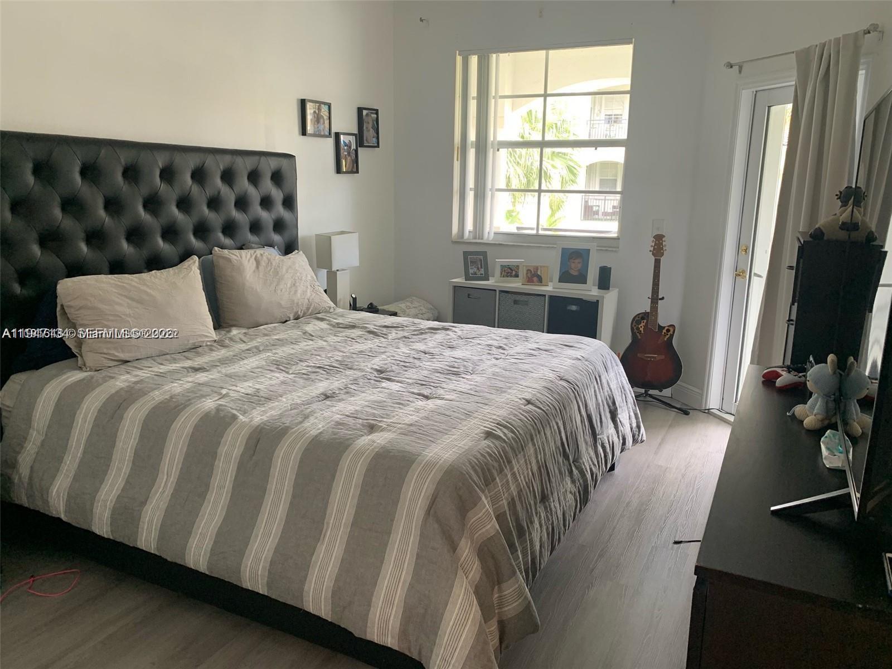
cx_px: 446
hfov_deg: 67.3
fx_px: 670
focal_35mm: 26
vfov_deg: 53.1
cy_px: 334
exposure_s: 1/65
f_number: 1.8
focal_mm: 4.25
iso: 100
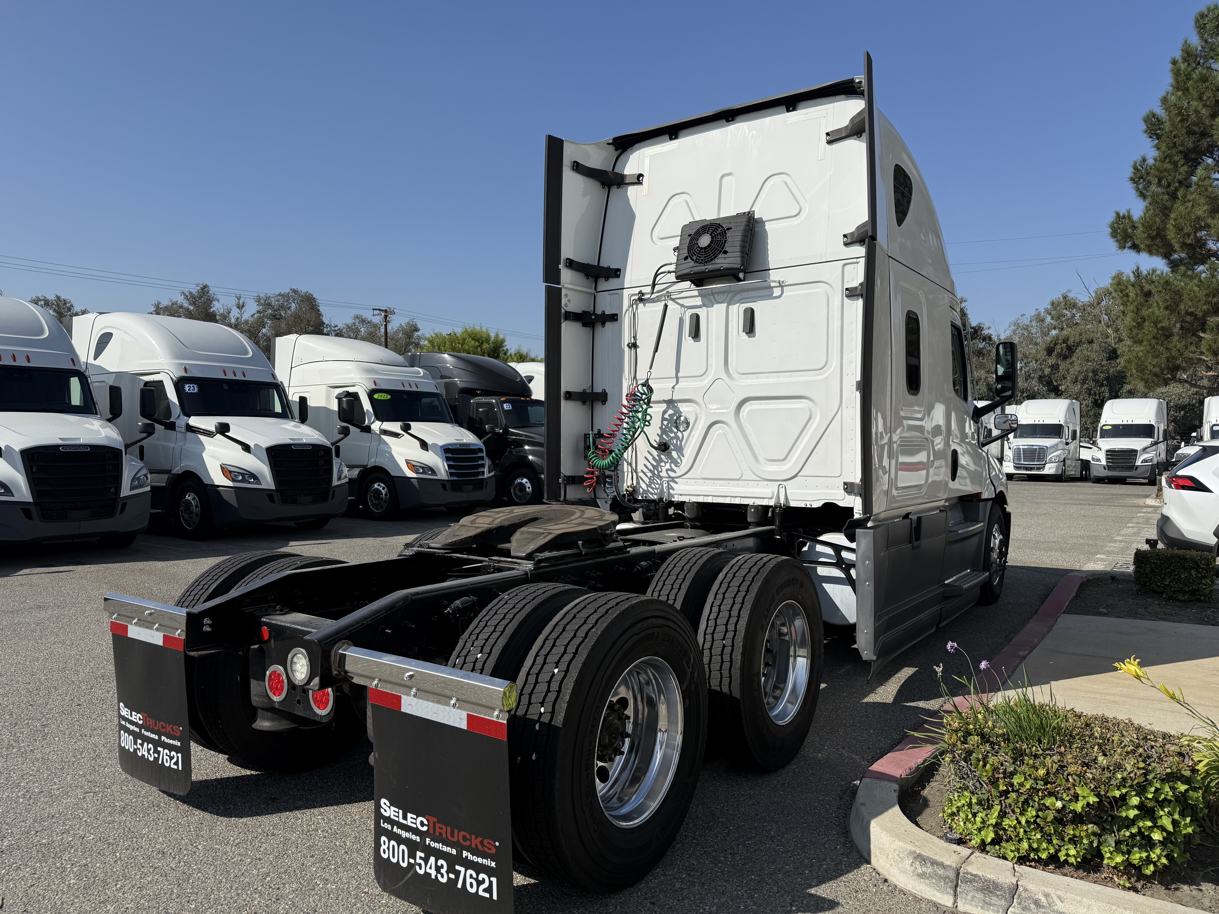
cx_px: 610
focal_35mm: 24
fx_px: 845
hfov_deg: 71.6
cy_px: 457
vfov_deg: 56.8
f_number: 1.78
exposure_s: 1/6173
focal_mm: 6.76
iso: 80
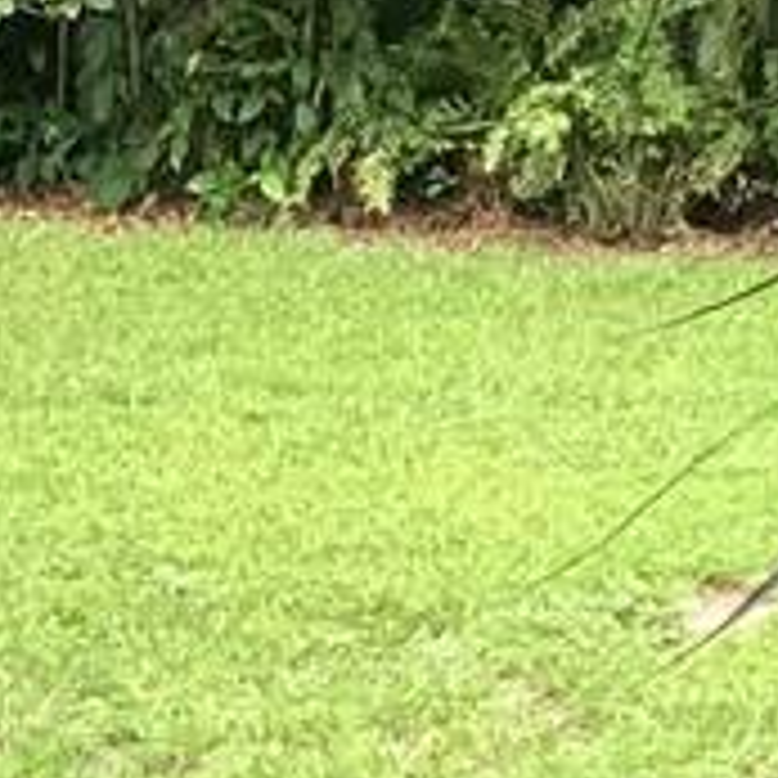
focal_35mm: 237
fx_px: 6026
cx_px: -818
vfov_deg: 7.2
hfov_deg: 7.1
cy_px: 1223
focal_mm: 3
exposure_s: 1/166
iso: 16
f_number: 1.8
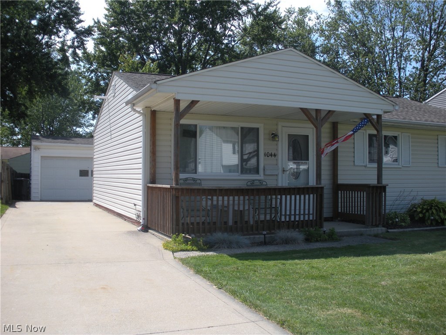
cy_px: 168
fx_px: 464
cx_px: 223
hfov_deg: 51.4
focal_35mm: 36
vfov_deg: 39.7
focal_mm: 6.3
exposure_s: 1/530
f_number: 3.5
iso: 64
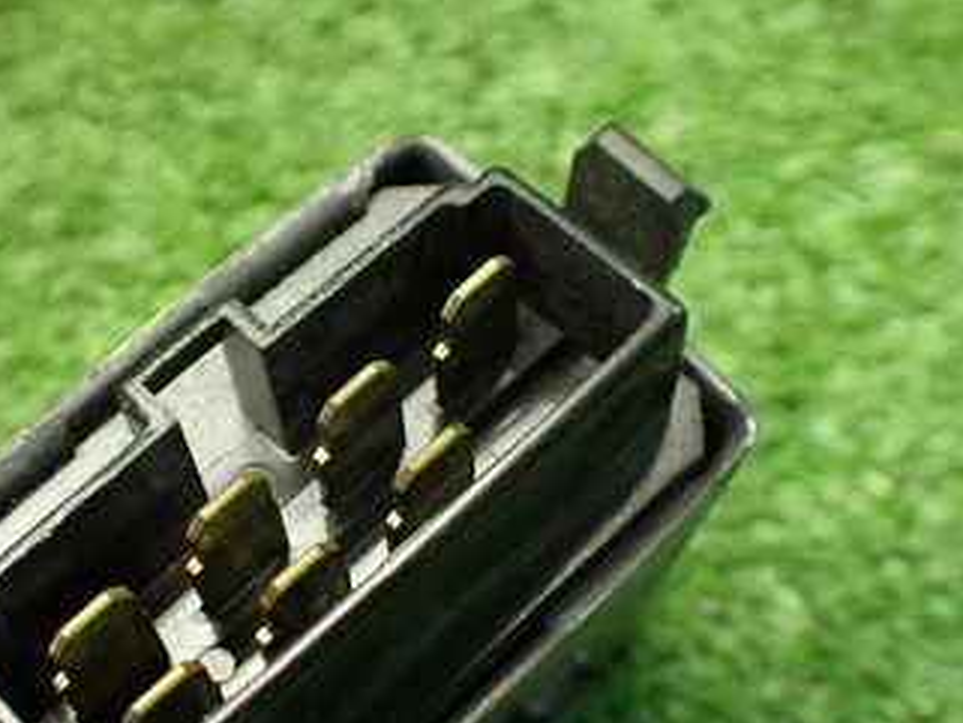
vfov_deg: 26.0
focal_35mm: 56
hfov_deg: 33.9
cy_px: 474
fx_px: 1558
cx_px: 288
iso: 800
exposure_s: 1/60
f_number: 2.3
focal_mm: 5.4
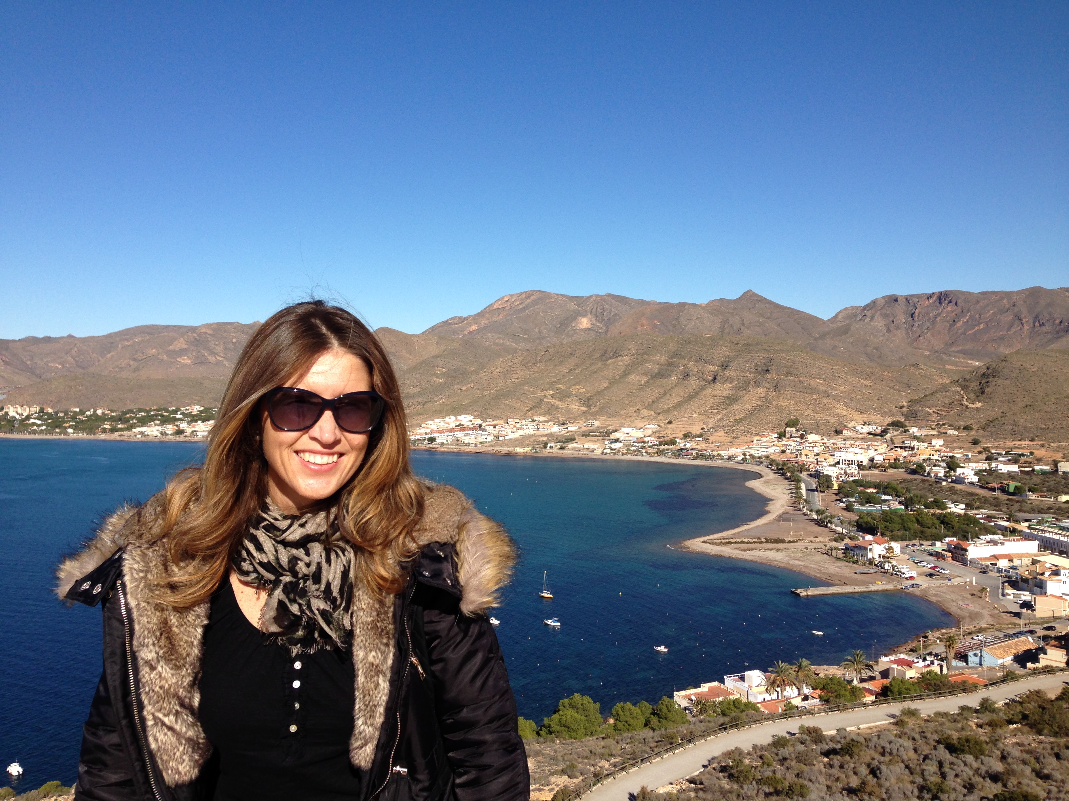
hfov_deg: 55.4
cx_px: 534
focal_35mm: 33
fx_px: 1019
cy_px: 400
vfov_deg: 42.9
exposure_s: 1/2262
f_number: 2.4
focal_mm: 4.12
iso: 50
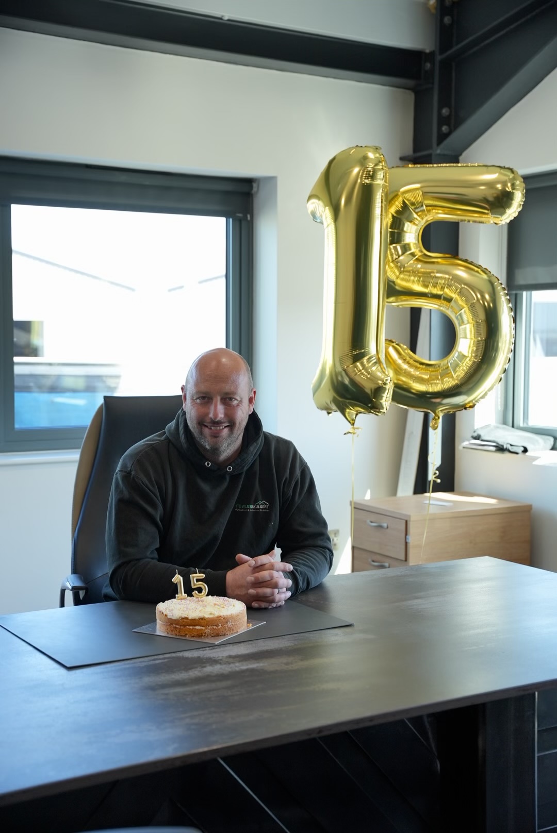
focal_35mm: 50
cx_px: 278
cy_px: 416
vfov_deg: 39.6
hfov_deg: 27.1
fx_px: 1156
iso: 640
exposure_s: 1/400
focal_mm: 49.9
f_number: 3.5
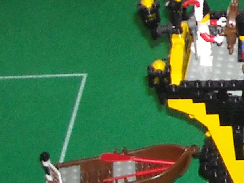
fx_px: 1255
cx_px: 480
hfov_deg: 10.3
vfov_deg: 8.3
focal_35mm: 178
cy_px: -20
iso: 200
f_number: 2.8
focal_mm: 5.7
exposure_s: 1/60
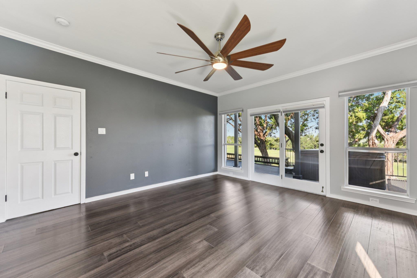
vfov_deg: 81.2
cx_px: 208
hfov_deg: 104.2
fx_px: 162
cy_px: 139
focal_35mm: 14
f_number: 8
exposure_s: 1/8
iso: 160
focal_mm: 14
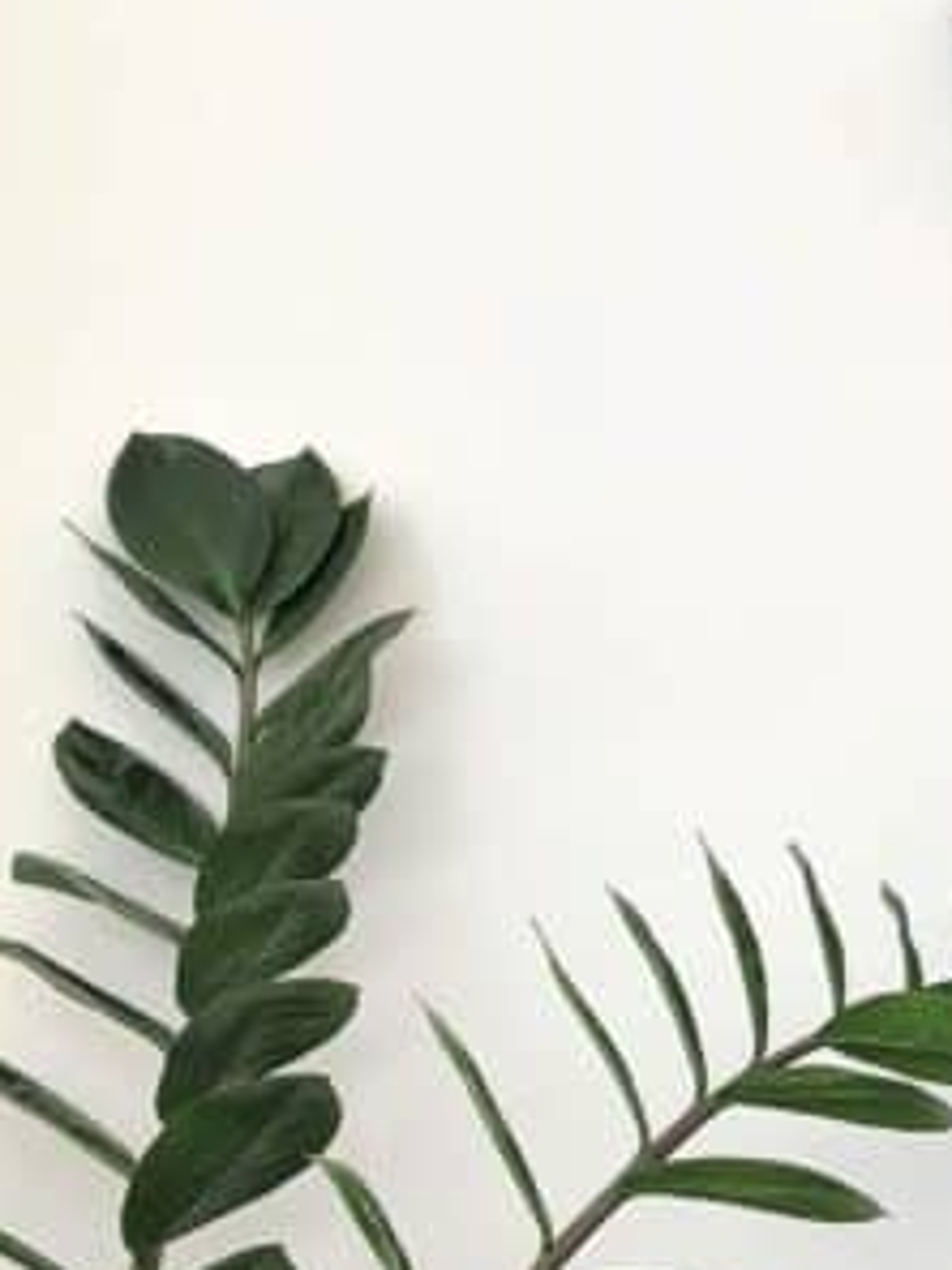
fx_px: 3704
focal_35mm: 101
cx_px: 1222
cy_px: 1418
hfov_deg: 14.1
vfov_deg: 18.7
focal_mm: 3.99
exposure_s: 1/120
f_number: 1.8
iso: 40
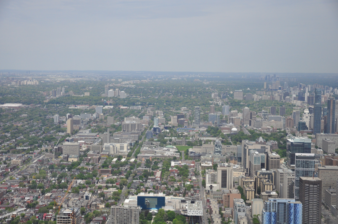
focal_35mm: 57
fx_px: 534
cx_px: 169
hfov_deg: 35.1
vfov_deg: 23.7
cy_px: 112
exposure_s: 1/1500
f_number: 4.8
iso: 640
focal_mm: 38
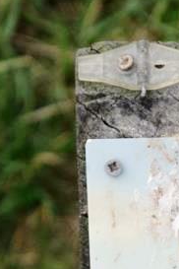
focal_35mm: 422
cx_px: 298
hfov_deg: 3.2
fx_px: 3146
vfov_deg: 4.9
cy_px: 326
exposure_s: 1/500
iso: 125
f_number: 5.6
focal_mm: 75
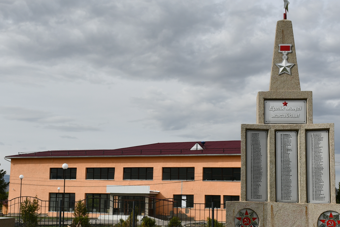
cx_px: 158
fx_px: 444
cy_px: 146
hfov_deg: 41.9
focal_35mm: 47
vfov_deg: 28.5
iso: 100
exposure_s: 1/320
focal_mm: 18
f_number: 9
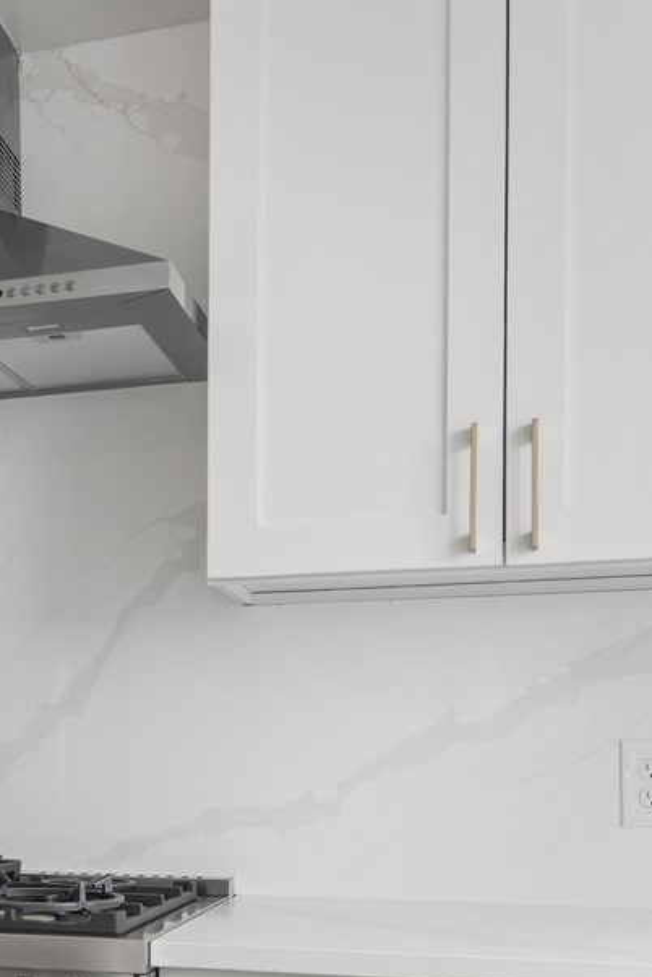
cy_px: 790
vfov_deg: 36.6
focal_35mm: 52
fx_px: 1418
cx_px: -65
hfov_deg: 24.2
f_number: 7.1
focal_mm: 20.5
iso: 64
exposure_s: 1/10
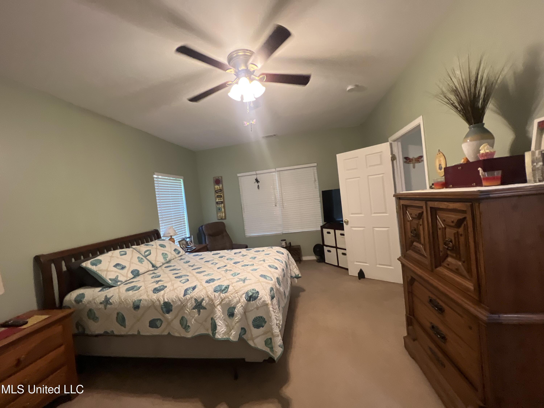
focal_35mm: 13
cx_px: 272
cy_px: 204
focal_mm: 1.57
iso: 400
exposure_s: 1/60
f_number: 1.8
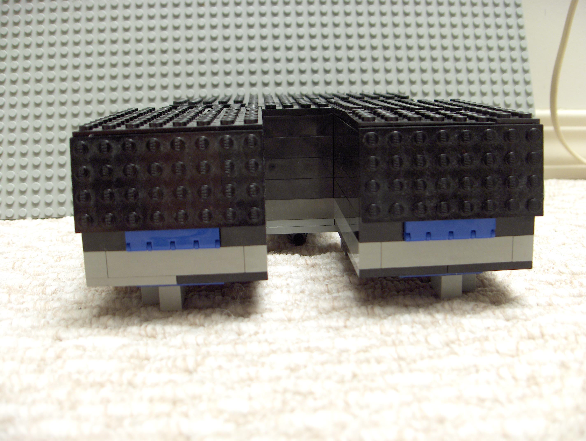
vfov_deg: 36.9
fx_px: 661
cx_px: 293
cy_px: 220
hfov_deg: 47.8
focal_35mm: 39
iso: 100
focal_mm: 8
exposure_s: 1/1.42
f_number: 2.8
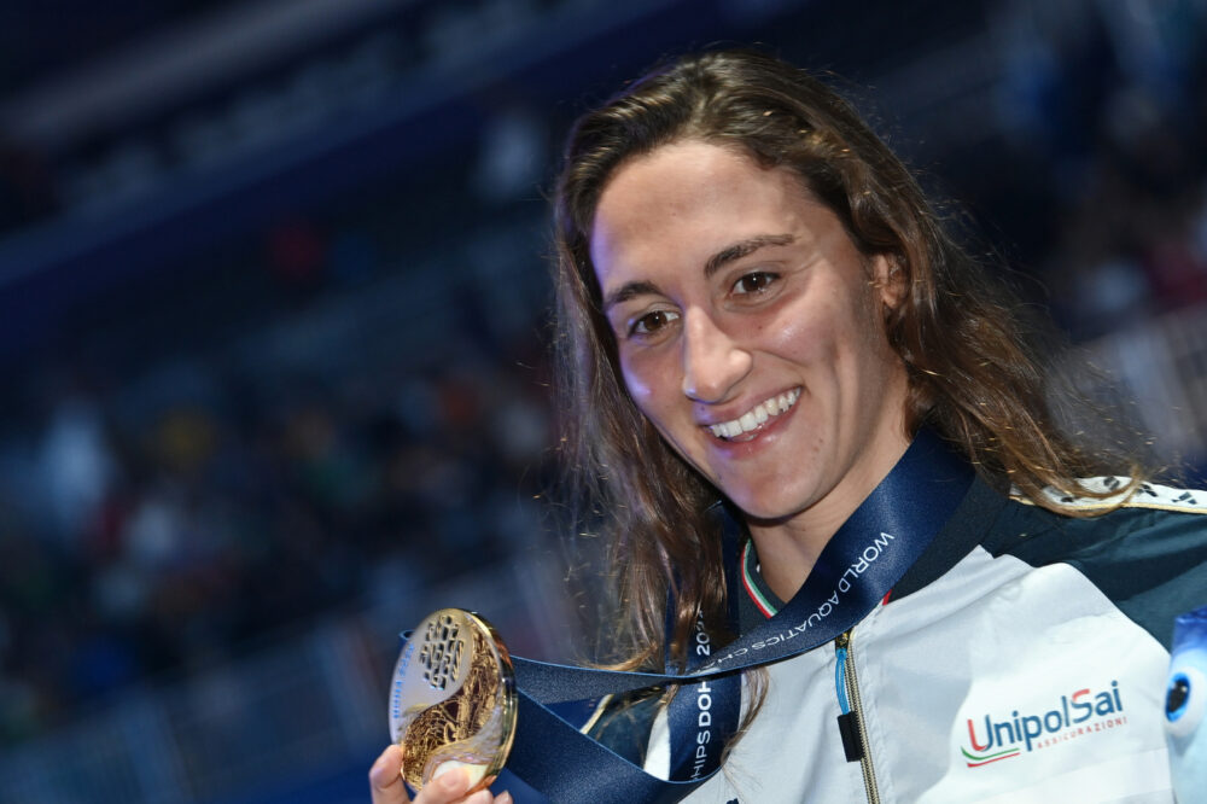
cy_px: 402
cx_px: 604
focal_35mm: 155
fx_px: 5195
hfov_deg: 13.3
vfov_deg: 8.8
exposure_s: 1/200
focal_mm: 155
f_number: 5.6
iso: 2500
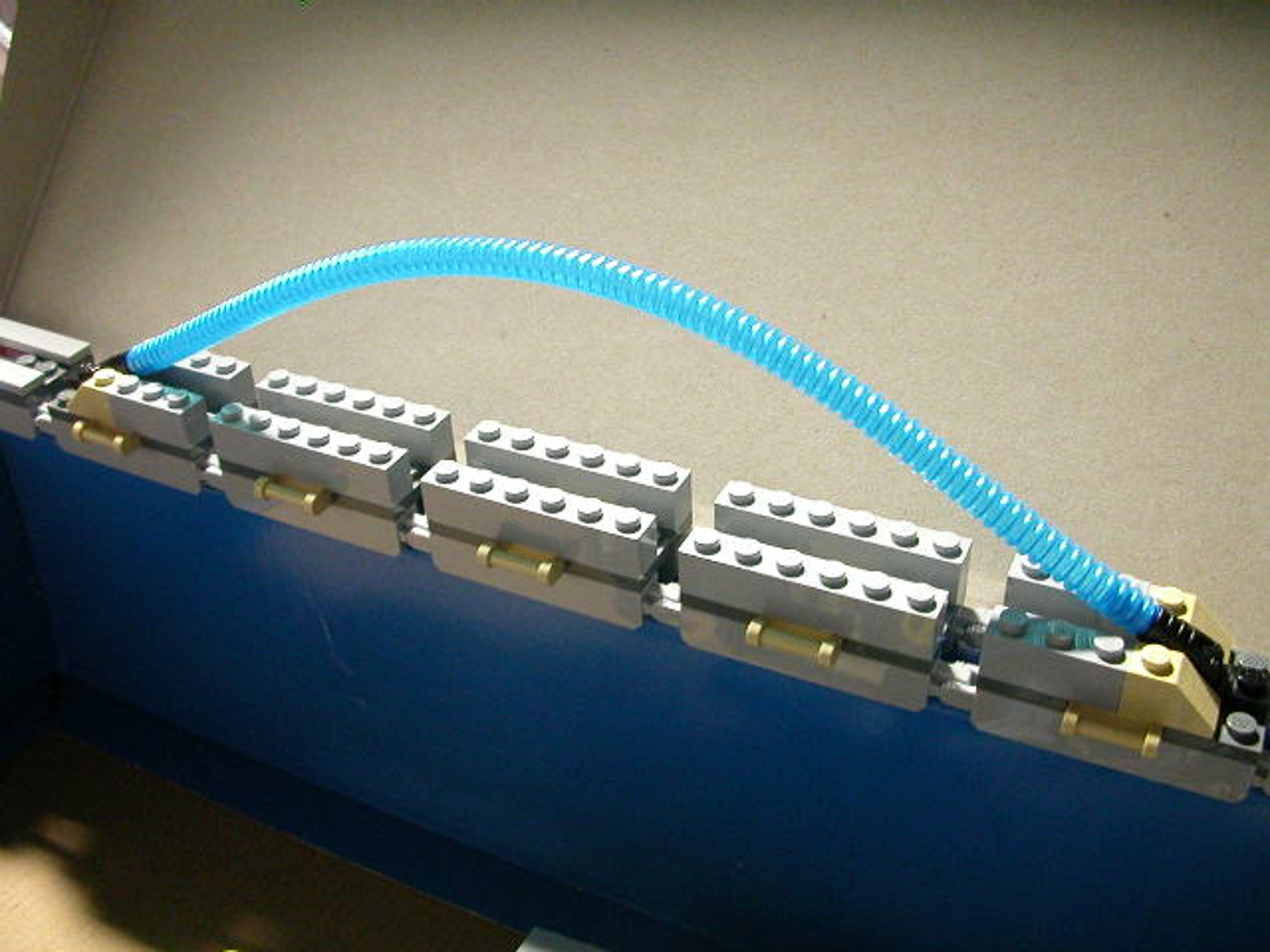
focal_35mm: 37
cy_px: 476
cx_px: 635
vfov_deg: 38.7
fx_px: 1357
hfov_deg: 50.1
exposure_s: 1/10.2
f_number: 2.7
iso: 400
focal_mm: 5.6
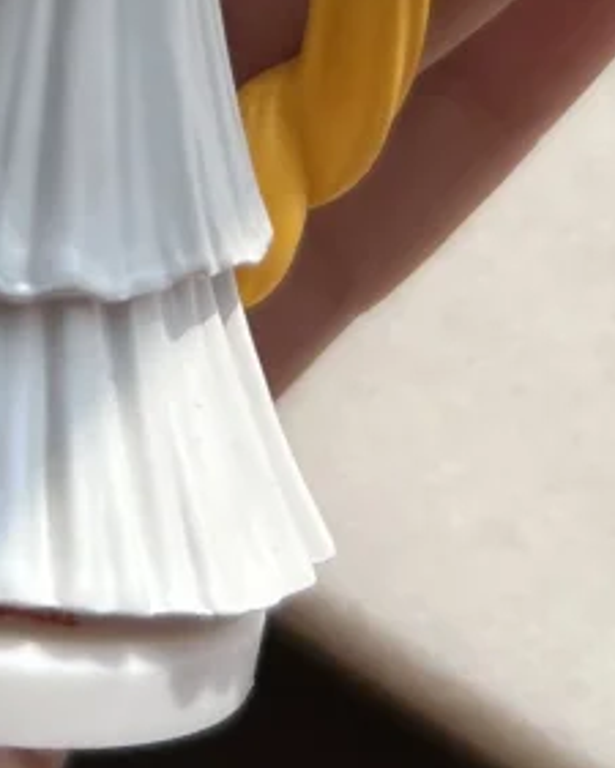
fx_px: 2956
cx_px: 41
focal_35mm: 130
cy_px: -451
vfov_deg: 13.7
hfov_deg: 11.8
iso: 50
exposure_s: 1/3571
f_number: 1.5
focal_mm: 5.7
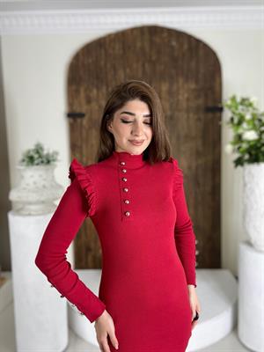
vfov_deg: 60.0
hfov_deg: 46.8
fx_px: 305
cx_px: 132
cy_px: 176
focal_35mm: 30
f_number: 1.9
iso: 32
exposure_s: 1/100
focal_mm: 2.69
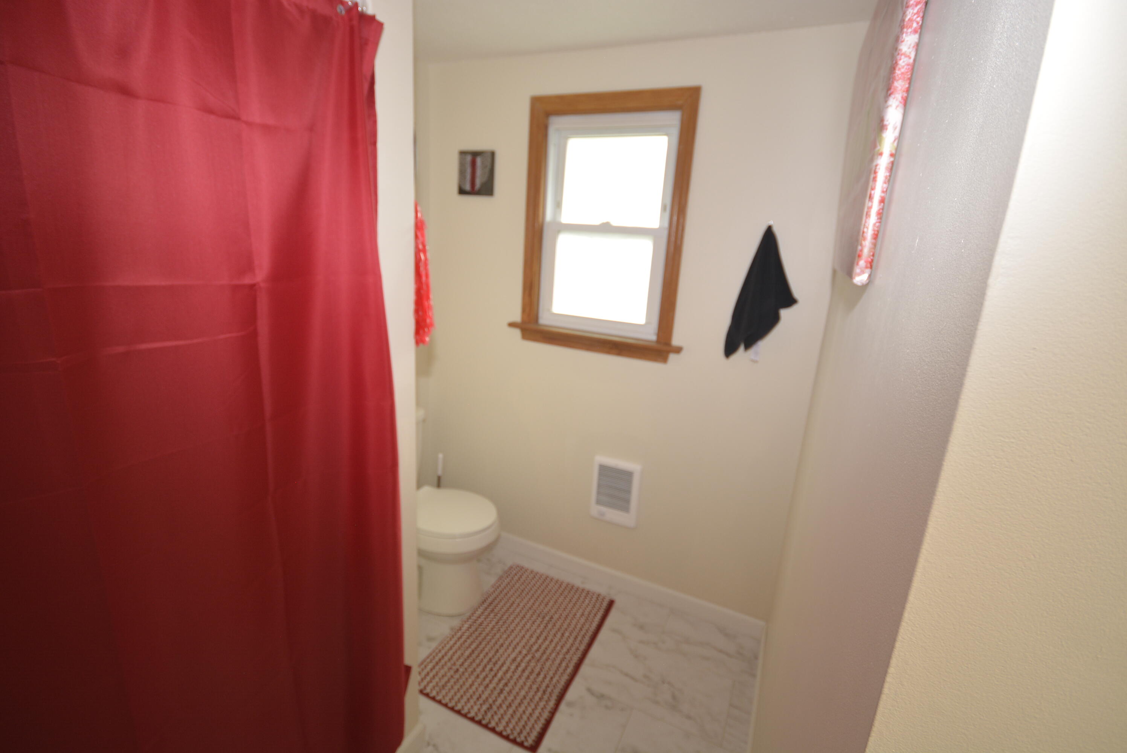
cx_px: 564
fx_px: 517
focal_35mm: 16
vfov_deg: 72.2
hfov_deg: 94.9
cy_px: 376
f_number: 4.2
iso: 360
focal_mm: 11
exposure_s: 1/60
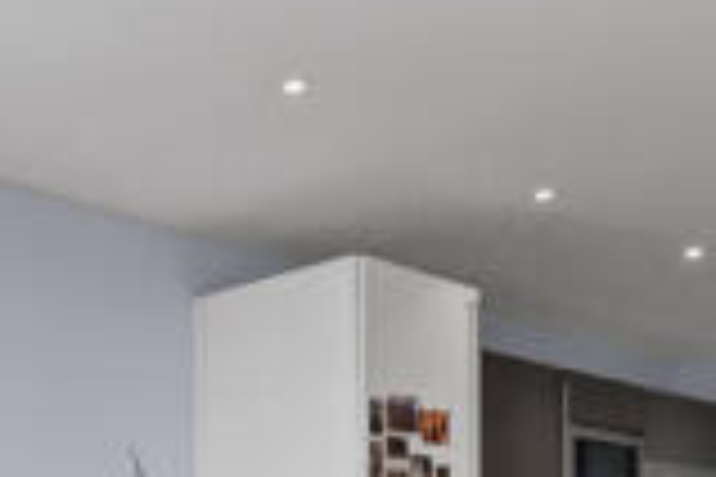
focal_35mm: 66
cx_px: 32
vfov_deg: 19.0
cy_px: 630
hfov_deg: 28.9
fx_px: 1313
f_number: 7.1
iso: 800
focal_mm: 16
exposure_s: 1/15
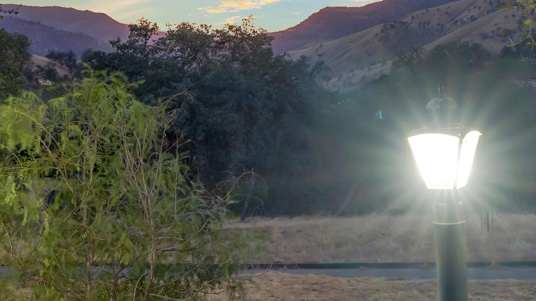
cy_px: 46
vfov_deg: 17.0
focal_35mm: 70
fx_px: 995
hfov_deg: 30.1
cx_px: 287
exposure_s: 1/2
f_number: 10
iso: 1600
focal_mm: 35
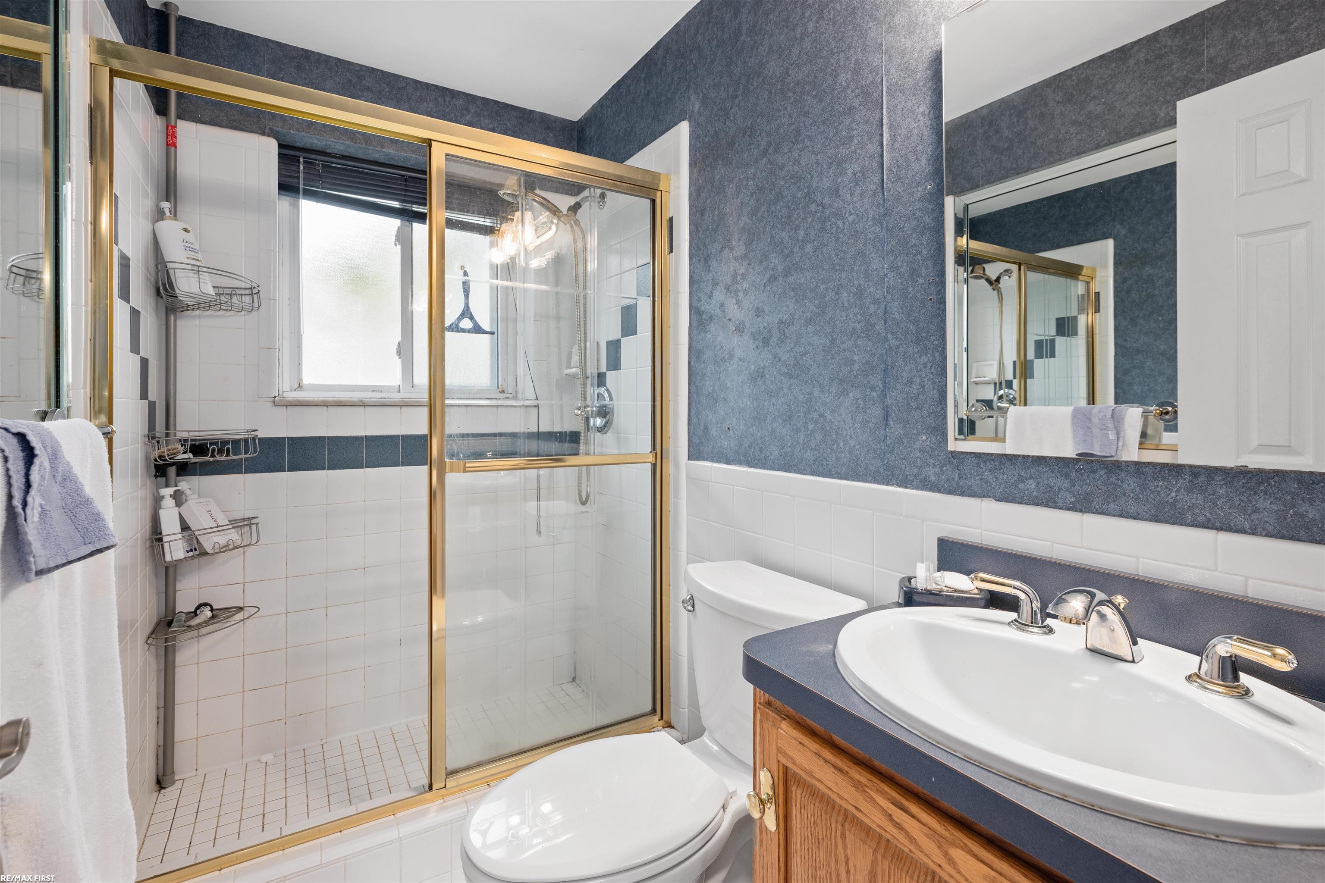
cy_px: 442
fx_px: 589
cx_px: 662
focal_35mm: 16
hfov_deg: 96.7
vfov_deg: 73.7
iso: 400
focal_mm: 16
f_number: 7.1
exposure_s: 1/4
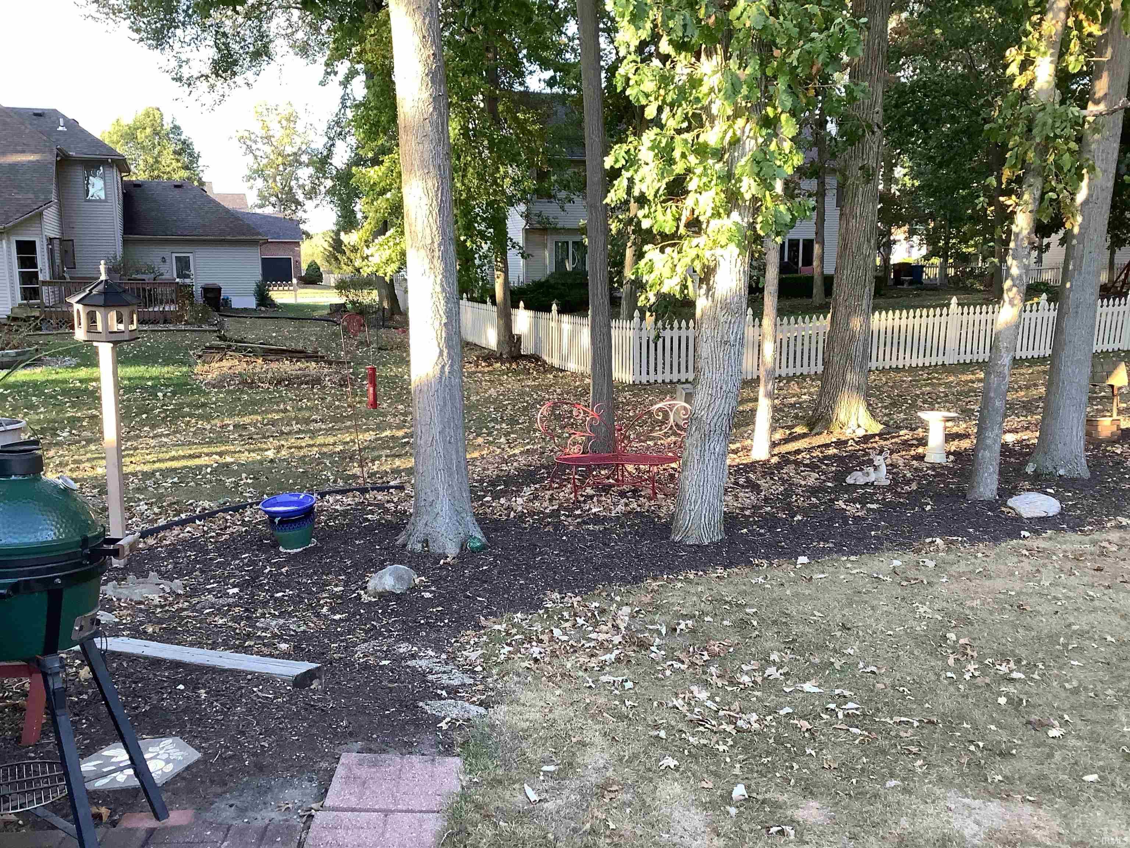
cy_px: 424
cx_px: 565
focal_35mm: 31
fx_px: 1012
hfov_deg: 58.4
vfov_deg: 45.4
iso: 80
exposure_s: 1/120
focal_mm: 3.3
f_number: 2.4
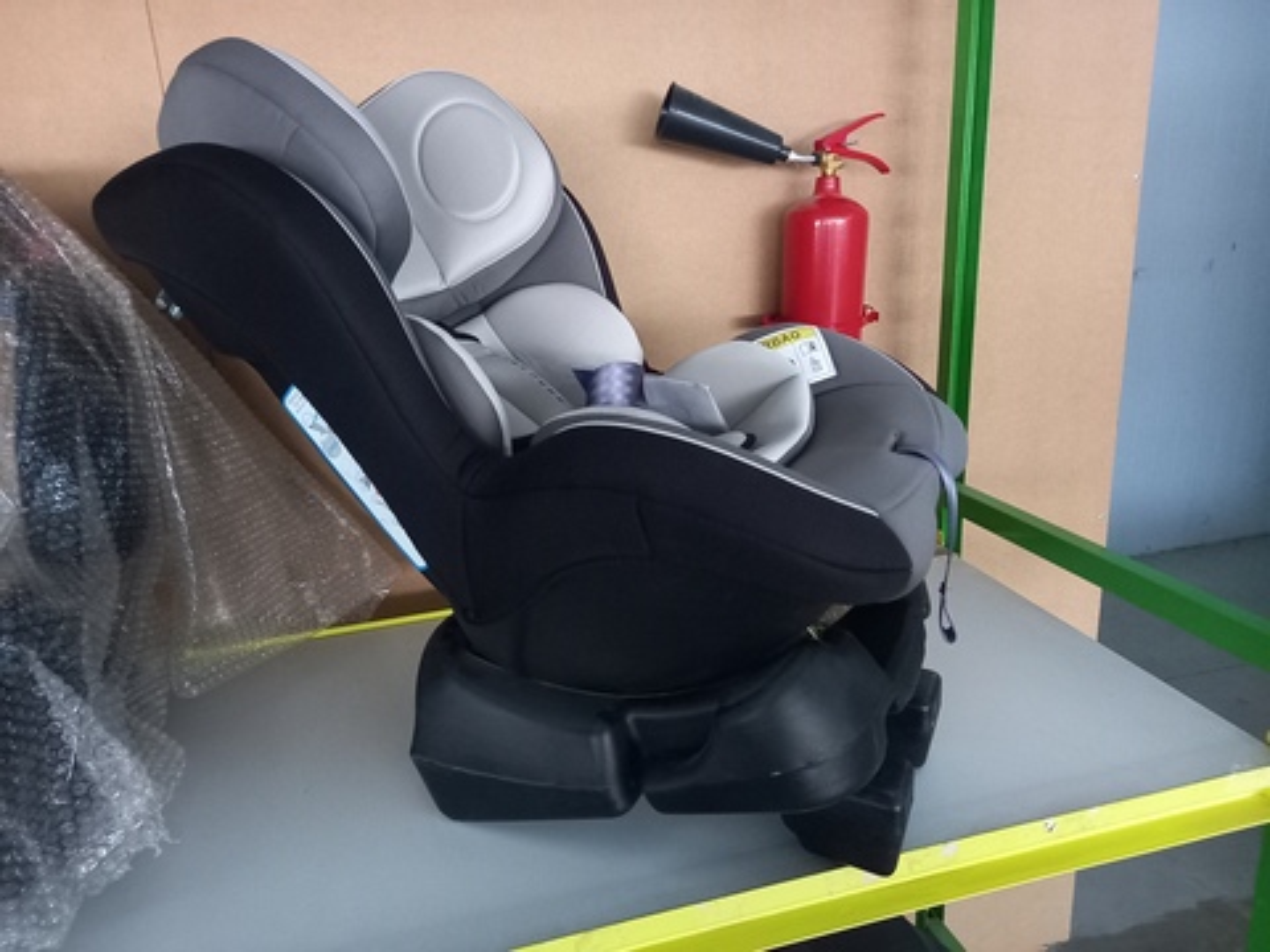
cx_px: 635
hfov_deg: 69.4
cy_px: 476
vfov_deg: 54.9
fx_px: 917
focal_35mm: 25
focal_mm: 4.6
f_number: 2
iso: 1250
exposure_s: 1/15
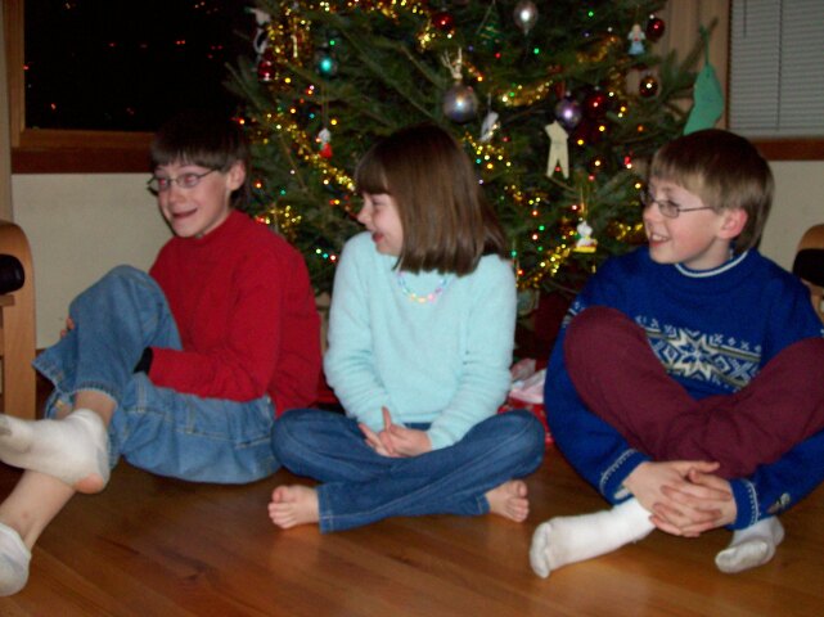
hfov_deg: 42.1
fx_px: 1071
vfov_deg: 32.2
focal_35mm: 45
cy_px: 308
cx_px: 412
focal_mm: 7.6
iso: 140
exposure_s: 1/73.1
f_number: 3
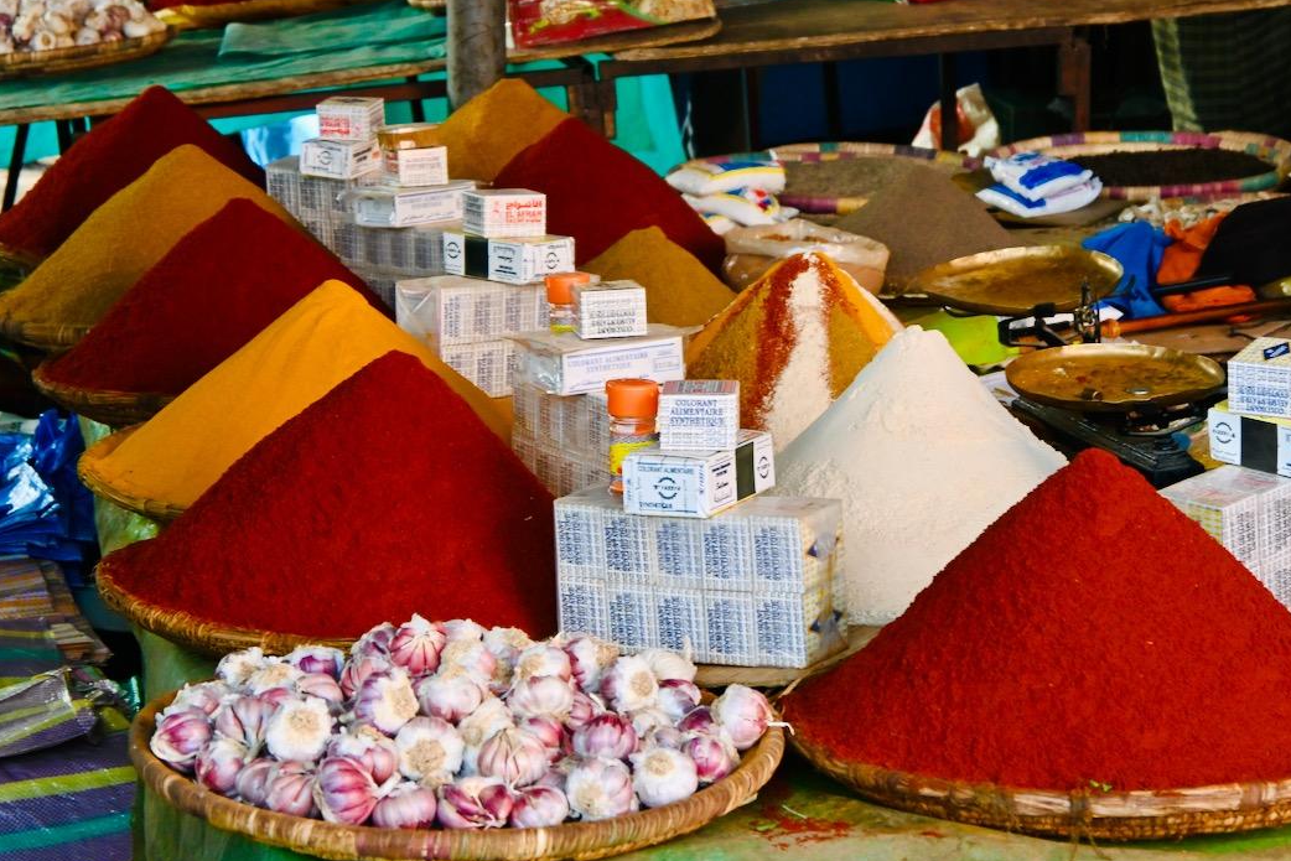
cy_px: 440
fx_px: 2726
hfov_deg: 26.6
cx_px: 617
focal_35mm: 76
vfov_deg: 18.0
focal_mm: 48
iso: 800
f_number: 6
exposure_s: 1/125
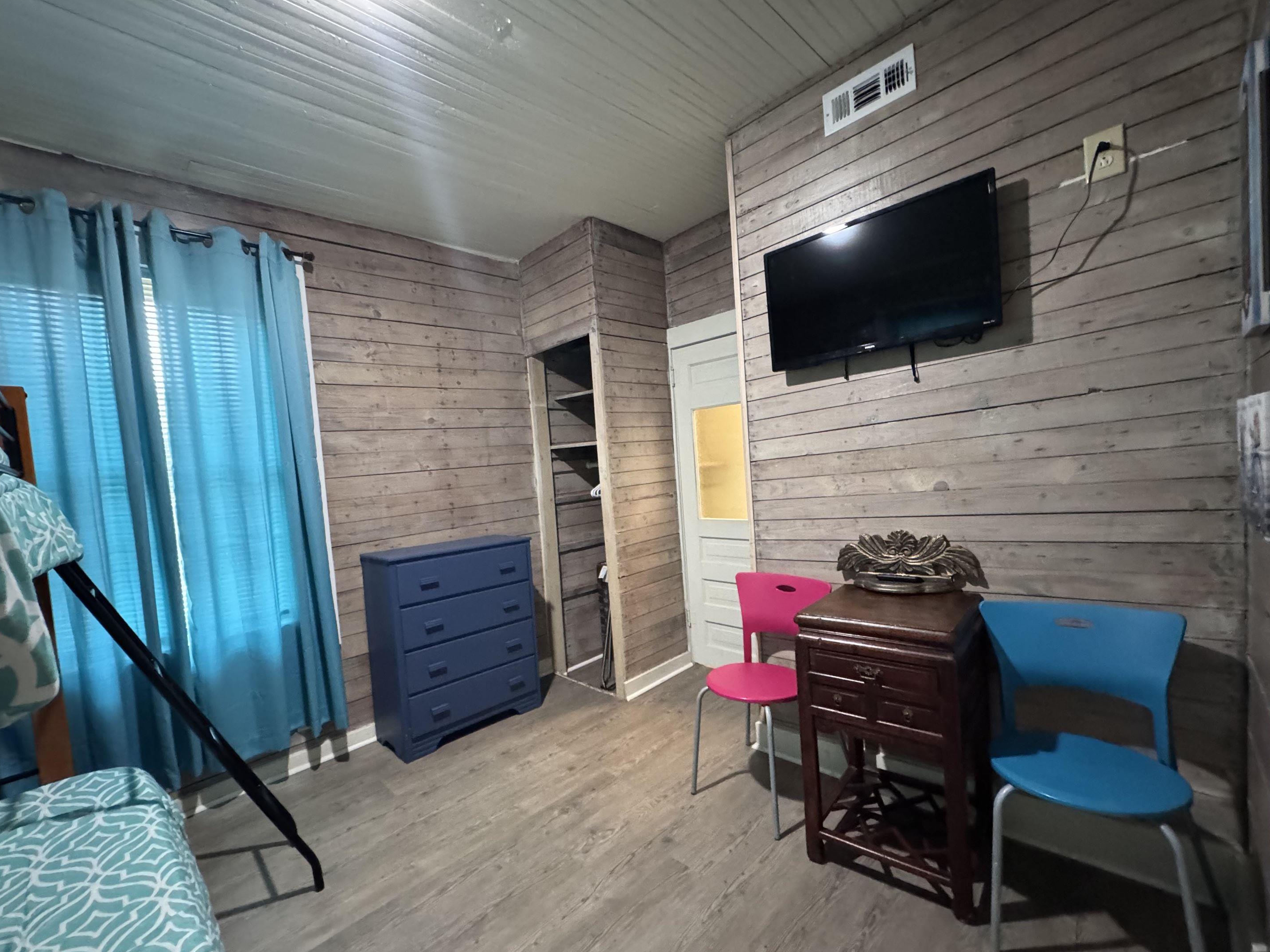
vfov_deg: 81.7
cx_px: 621
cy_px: 496
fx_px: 550
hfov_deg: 98.2
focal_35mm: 15
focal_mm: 2.22
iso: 1250
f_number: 2.2
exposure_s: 1/60
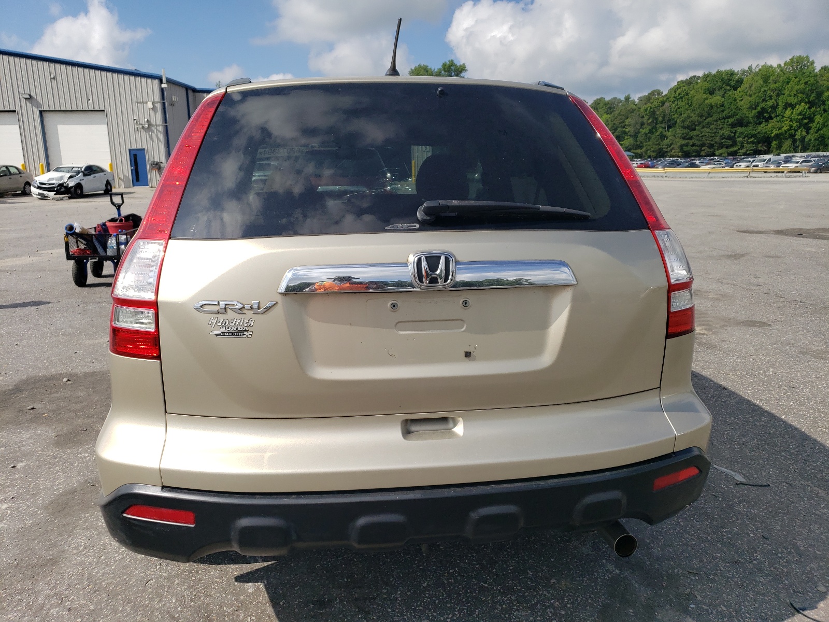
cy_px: 311
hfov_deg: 67.3
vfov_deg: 53.1
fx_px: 623
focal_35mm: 26
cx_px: 414
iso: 50
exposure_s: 1/5000
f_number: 1.5
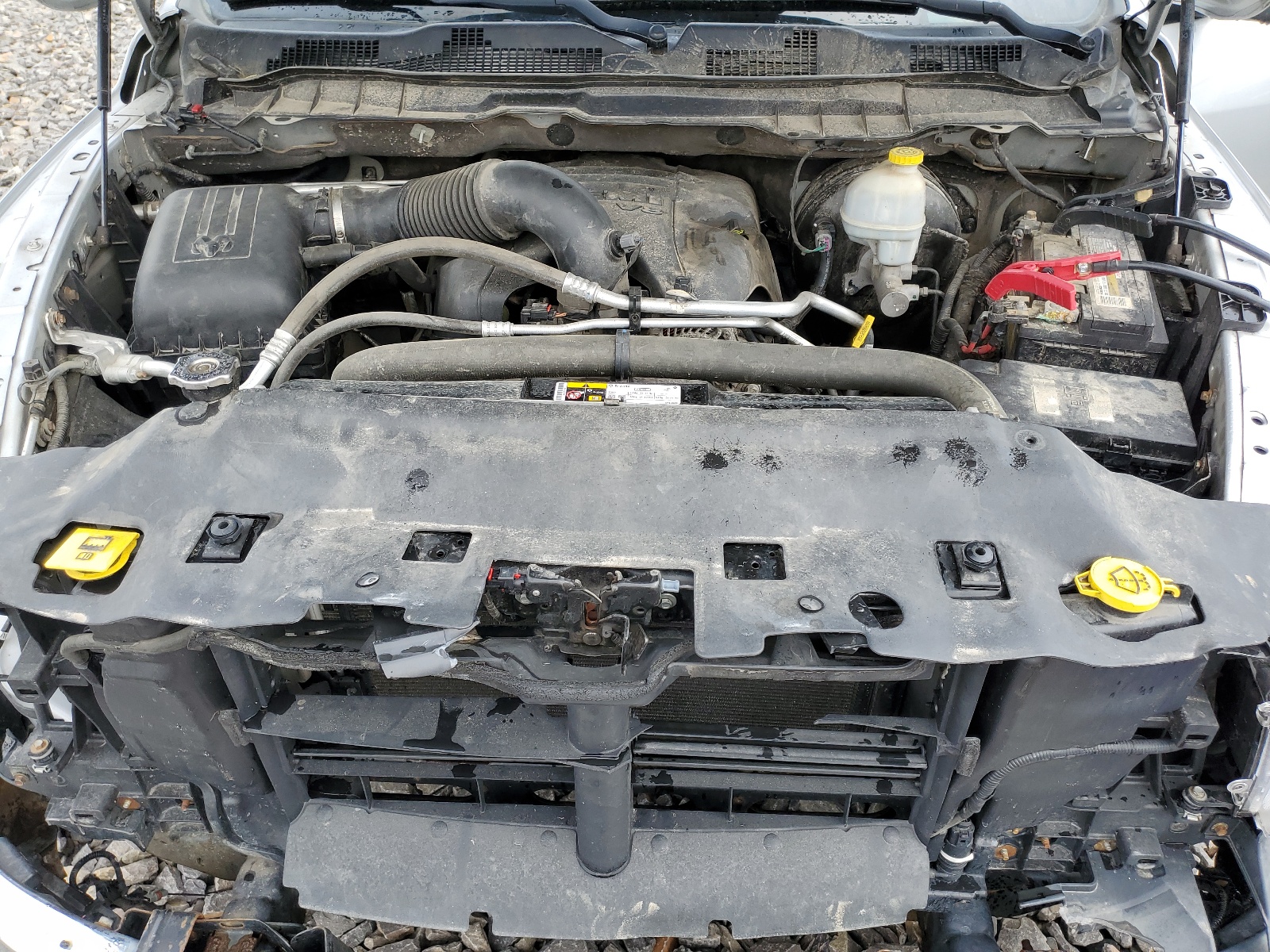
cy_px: 476
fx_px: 954
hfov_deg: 67.3
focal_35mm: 26
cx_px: 635
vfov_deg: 53.1
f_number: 1.5
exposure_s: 1/588
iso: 50
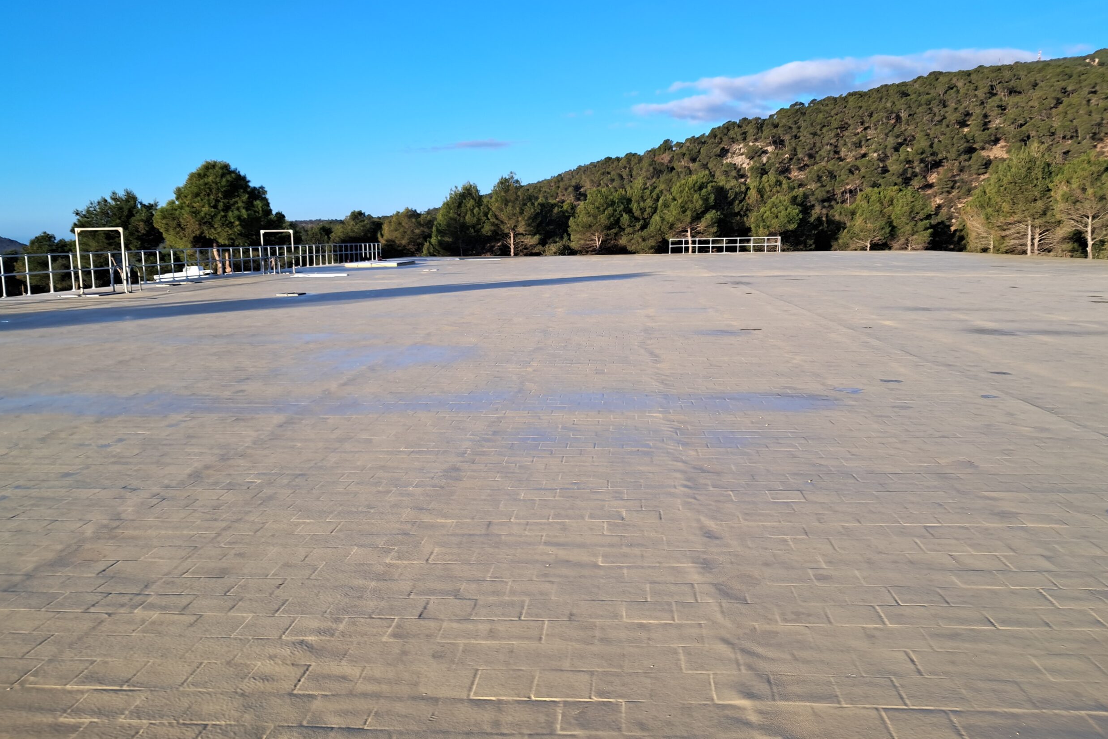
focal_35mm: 29
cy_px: 370
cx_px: 544
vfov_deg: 45.0
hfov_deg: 63.7
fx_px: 893
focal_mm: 4
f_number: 1.8
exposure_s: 1/364
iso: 50
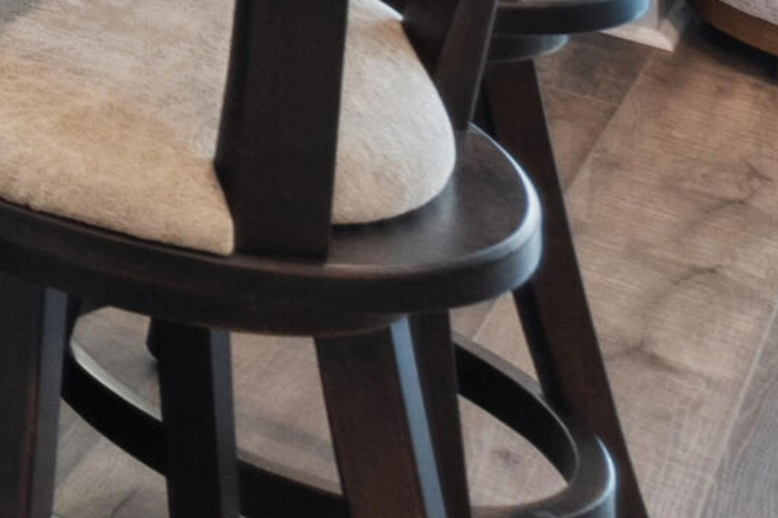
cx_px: -1247
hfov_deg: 13.6
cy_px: -810
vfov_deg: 12.1
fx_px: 1815
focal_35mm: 84
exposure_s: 1/6
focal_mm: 10
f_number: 8
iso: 250
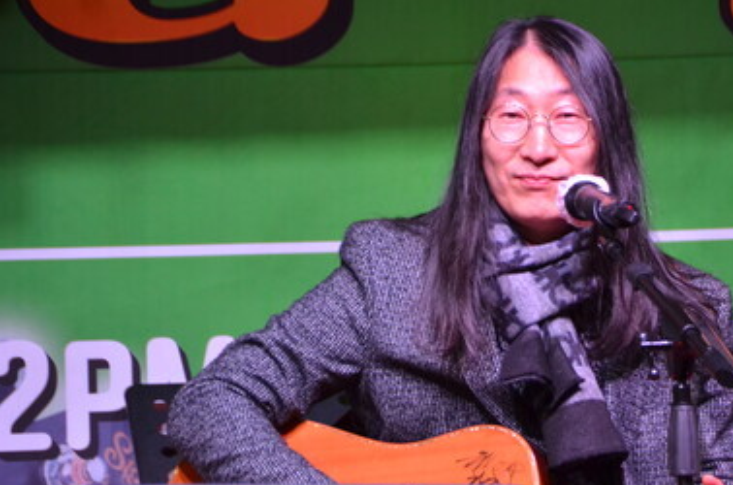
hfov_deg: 5.6
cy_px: 261
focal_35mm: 369
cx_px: 504
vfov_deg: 3.7
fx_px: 7490
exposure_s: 1/60
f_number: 6
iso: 800
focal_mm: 155
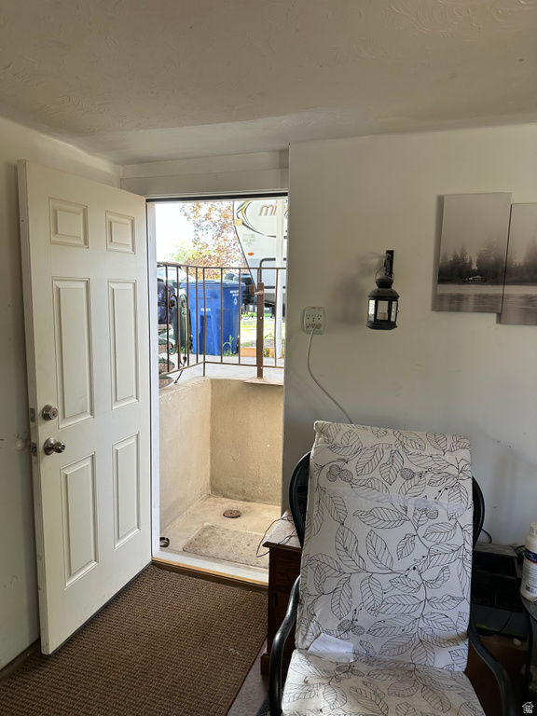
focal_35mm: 24
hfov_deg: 56.8
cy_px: 358
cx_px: 268
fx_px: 496
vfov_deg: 71.6
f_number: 1.78
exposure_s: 1/121
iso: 100
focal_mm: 6.86
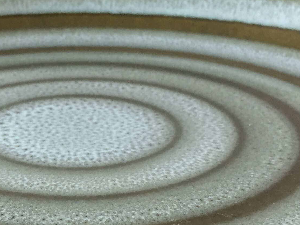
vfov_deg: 17.3
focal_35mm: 85
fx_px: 736
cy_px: 172
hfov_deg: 22.8
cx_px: 79
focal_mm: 4.15
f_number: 2.2
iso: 125
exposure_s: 1/33
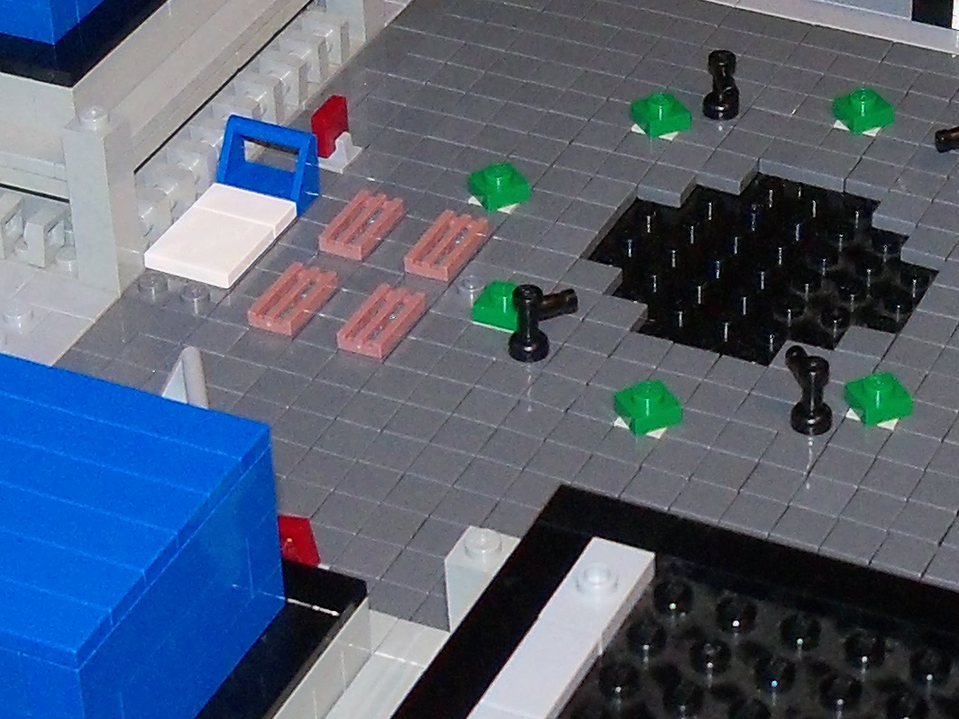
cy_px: 369
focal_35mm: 120
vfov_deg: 12.3
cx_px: 736
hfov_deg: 16.3
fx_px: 3324
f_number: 3.5
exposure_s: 1/30
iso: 200
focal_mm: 6.2
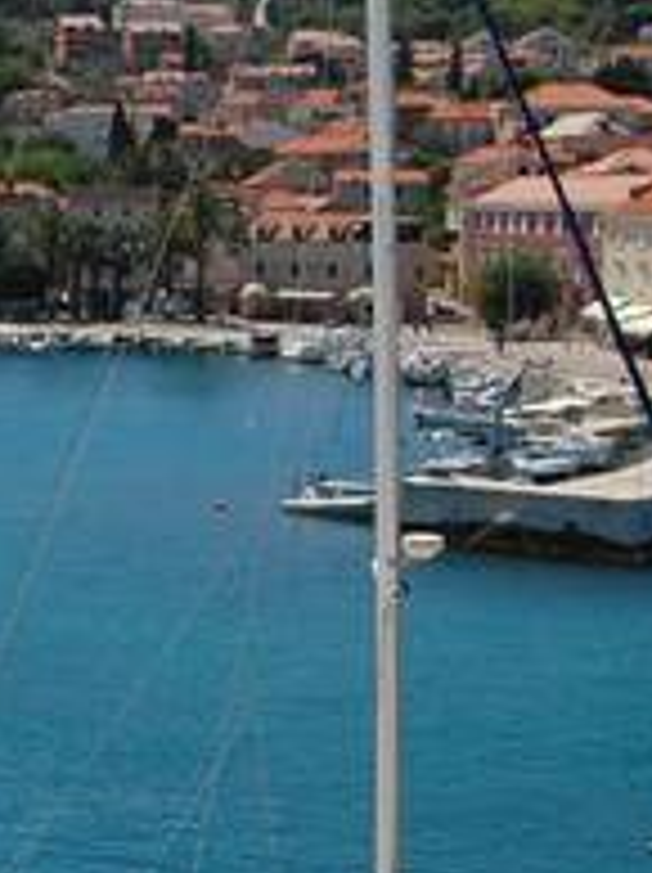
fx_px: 2562
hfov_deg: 13.0
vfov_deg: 19.3
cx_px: -558
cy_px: 356
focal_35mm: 102
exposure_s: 1/400
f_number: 10
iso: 200
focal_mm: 19
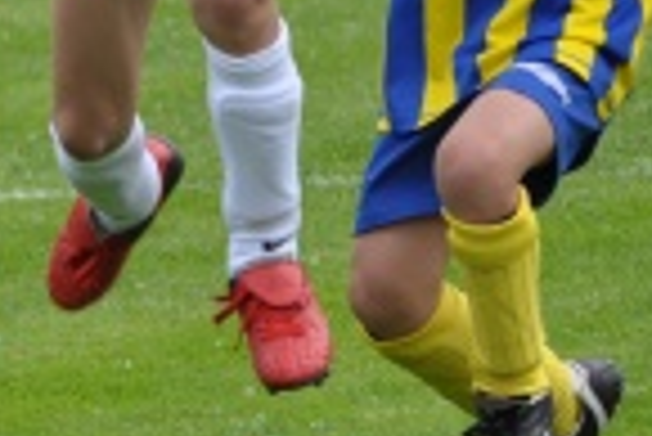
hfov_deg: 3.7
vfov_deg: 2.5
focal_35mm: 556
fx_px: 10080
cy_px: 38
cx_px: 81
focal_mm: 98
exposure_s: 1/640
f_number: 4.5
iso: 200
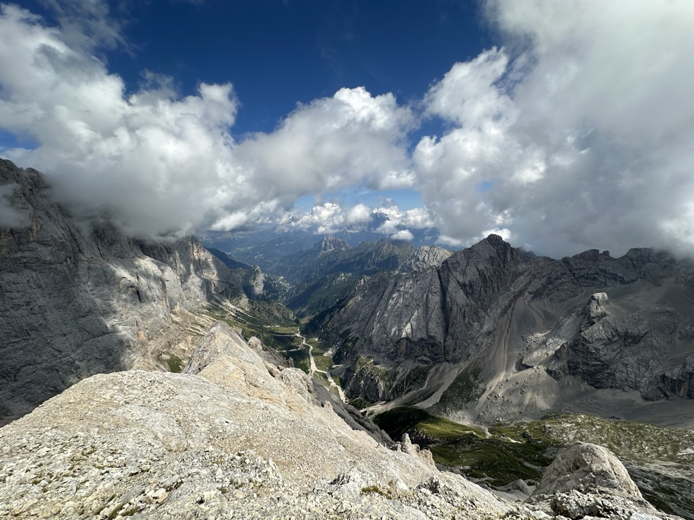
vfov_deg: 85.7
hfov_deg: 102.1
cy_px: 260
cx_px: 347
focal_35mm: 14
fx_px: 281
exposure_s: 1/3205
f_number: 2.2
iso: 50
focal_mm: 2.22
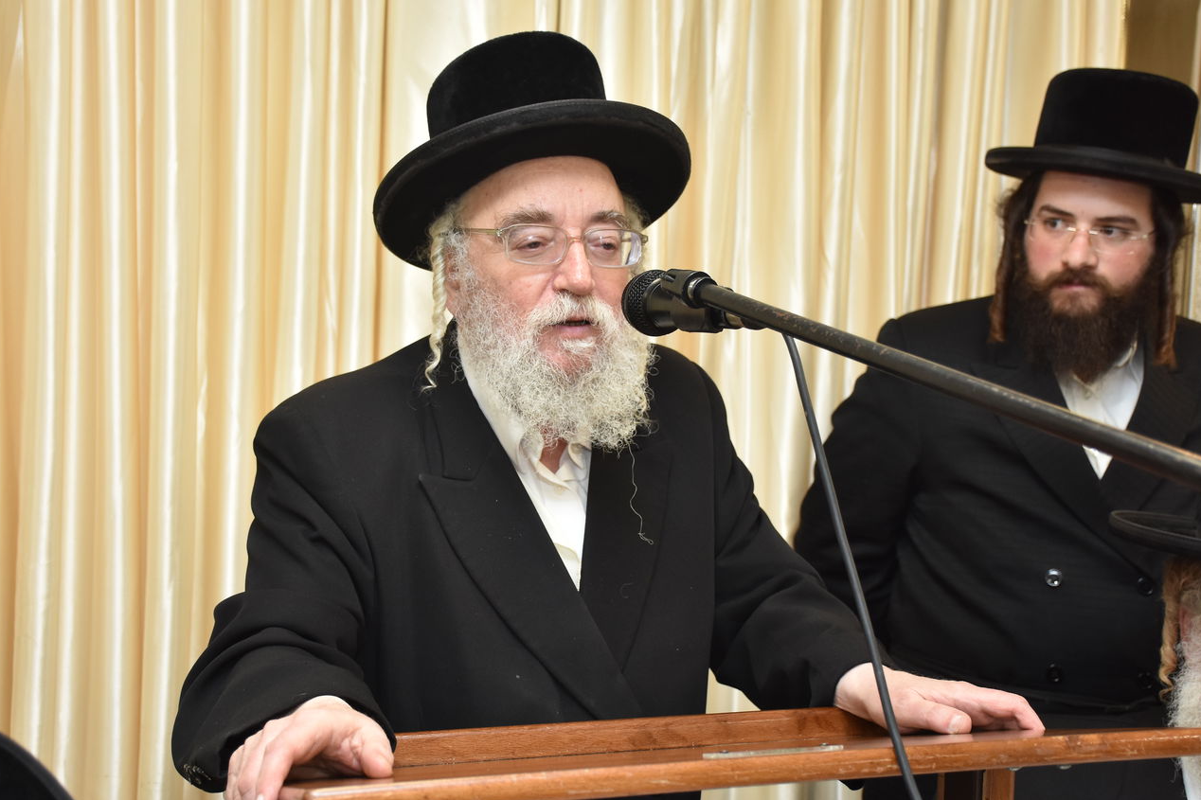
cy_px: 404
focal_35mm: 53
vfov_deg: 25.5
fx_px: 1768
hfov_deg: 37.5
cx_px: 588
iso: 1000
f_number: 5.6
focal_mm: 32
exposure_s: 1/125
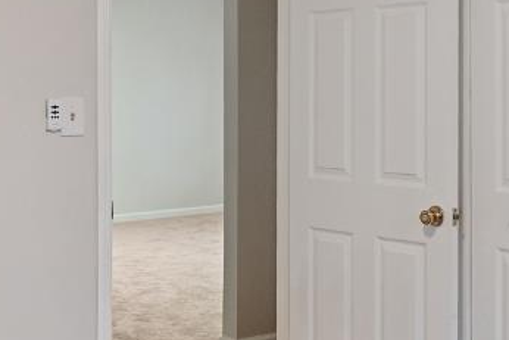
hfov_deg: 30.8
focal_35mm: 65
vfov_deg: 20.8
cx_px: 310
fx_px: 919
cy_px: 84
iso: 400
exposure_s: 1/2.5
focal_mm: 10
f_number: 7.1
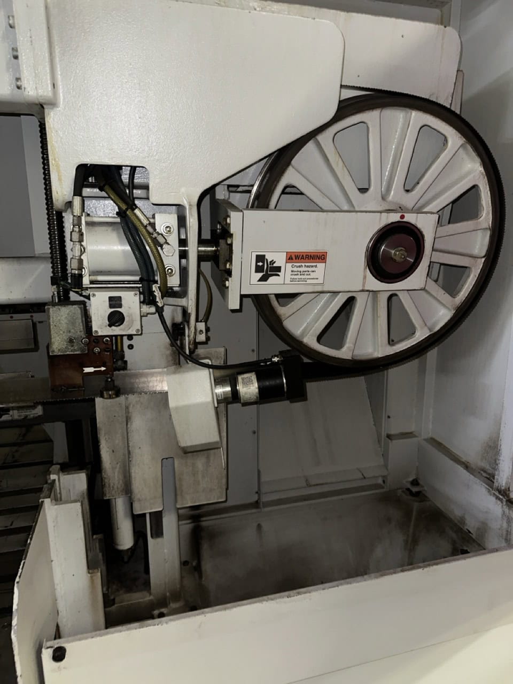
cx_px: 256
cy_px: 342
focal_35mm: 24
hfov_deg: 56.8
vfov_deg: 71.6
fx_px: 474
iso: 160
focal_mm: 6.9
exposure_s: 1/12
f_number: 1.8
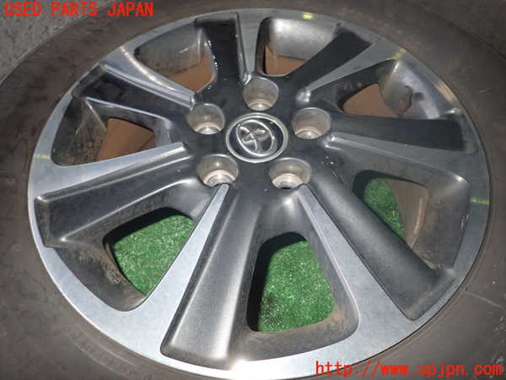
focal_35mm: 25
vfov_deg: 54.9
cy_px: 190
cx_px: 253
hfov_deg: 69.4
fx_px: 365
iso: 320
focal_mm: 4.5
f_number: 5.6
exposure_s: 1/30
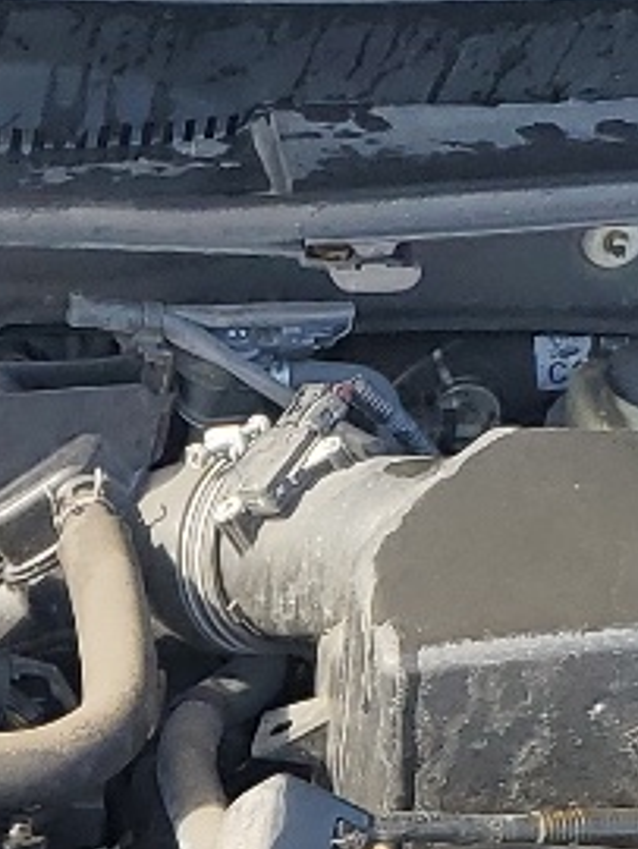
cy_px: 1082
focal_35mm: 154
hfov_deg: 9.5
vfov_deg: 12.4
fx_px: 3778
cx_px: -201
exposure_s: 1/400
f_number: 1.5
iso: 50
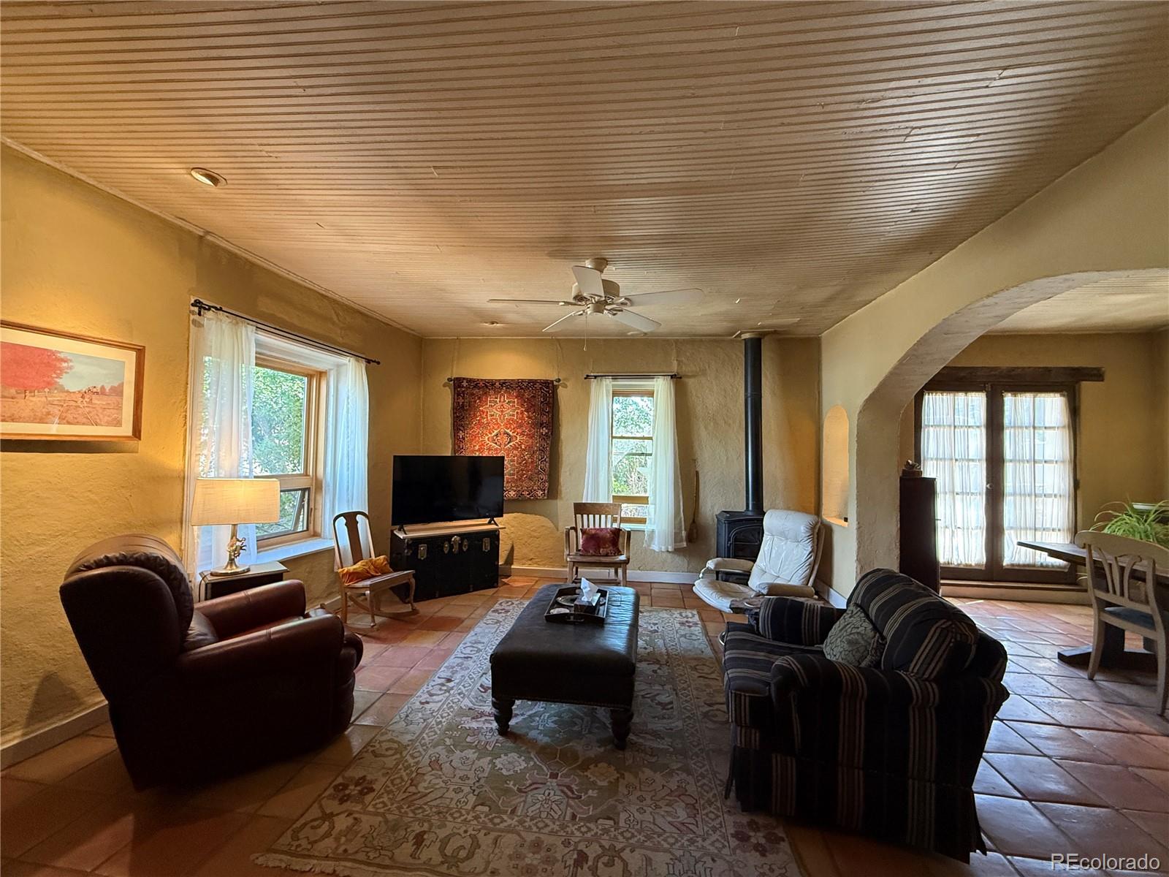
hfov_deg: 102.1
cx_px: 584
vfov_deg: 85.7
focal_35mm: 14
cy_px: 438
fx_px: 473
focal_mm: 2.22
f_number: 2.2
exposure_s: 1/60
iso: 400
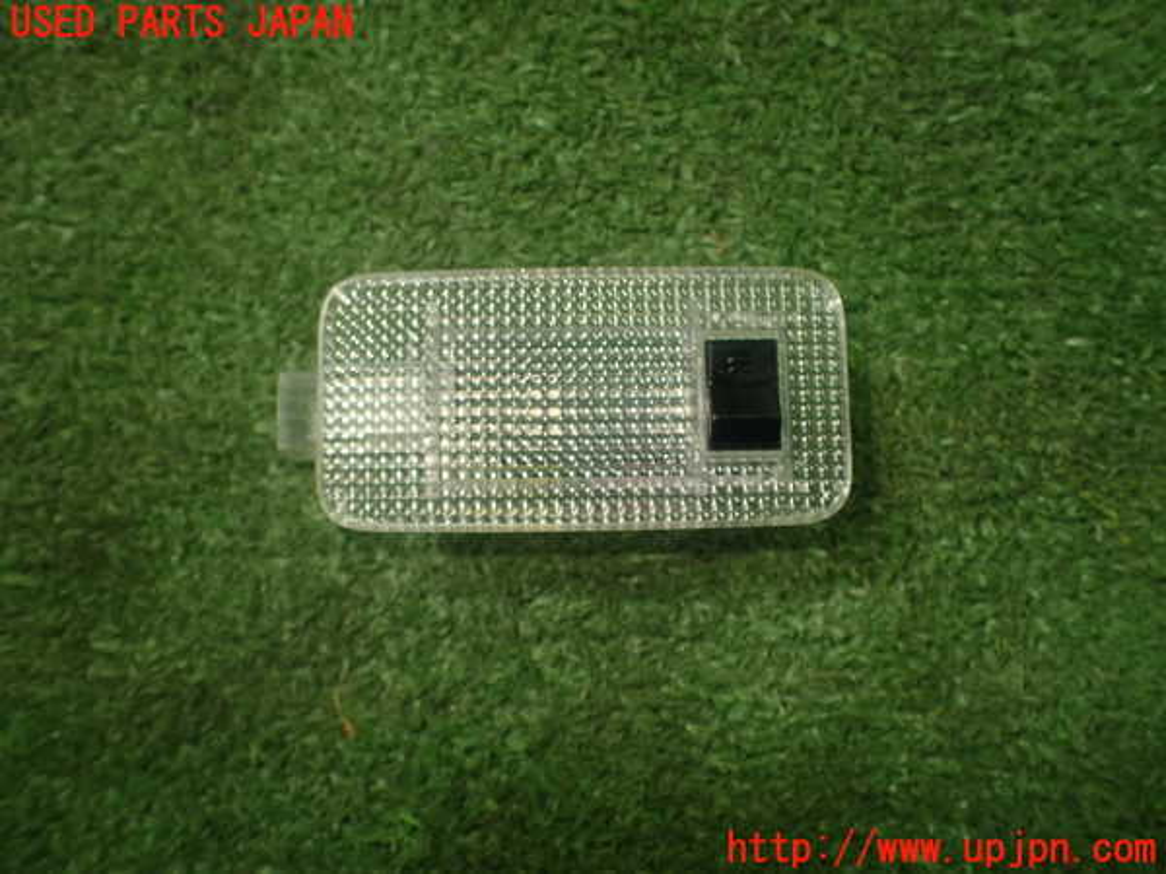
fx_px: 1011
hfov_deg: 60.0
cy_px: 437
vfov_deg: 46.8
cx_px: 583
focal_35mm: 30
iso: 250
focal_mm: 5.4
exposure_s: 1/125
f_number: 2.3
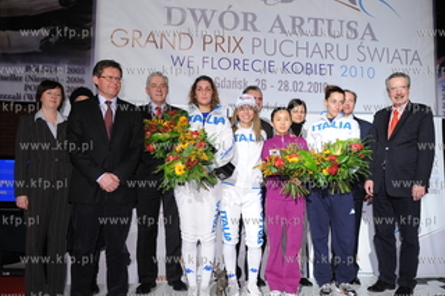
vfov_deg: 43.5
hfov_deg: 61.9
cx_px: 238
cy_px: 164
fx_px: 371
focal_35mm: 30
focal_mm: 24
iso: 1600
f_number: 4
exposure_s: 1/200
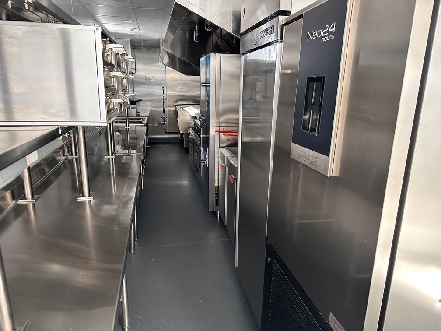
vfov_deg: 56.8
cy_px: 166
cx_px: 220
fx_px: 306
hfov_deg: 71.6
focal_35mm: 24
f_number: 1.78
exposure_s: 1/60
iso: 250
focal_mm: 6.86
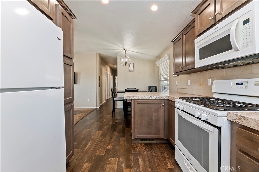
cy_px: 86
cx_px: 130
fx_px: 101
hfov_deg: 104.3
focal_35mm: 14
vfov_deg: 81.1
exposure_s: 1/5
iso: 500
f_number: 10
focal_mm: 14
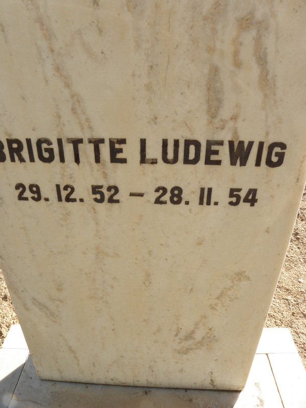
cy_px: 204
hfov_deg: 53.1
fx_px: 306
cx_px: 153
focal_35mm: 26
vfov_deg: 67.3
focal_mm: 4.6
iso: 64
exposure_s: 1/125
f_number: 5.6
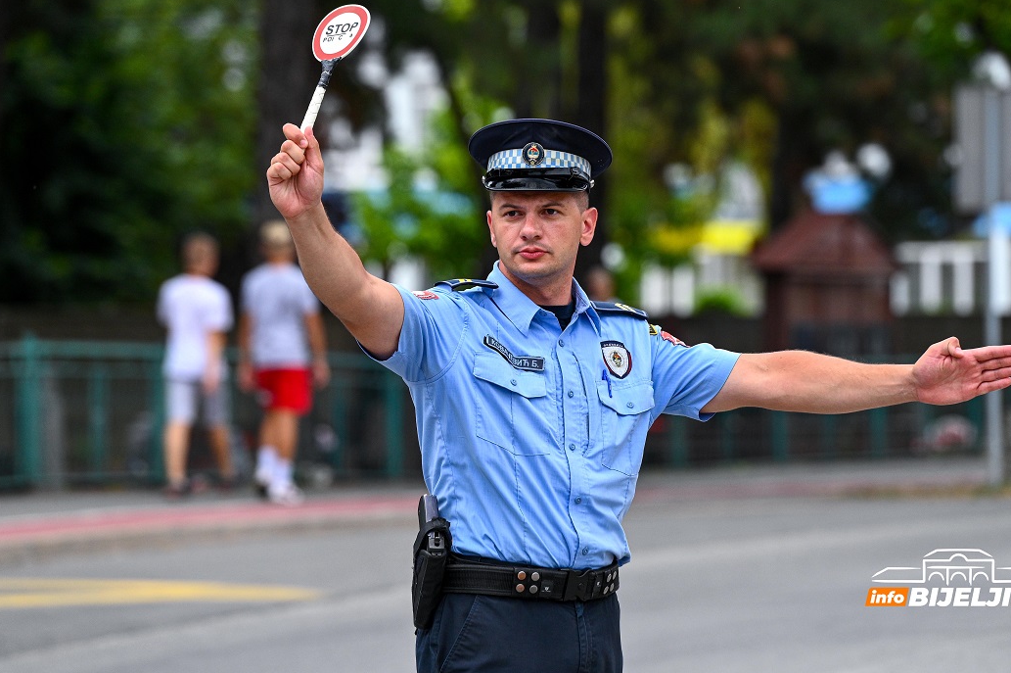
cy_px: 304
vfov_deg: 6.4
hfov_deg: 9.6
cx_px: 535
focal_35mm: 215
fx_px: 6033
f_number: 4.5
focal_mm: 185
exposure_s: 1/500
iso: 800
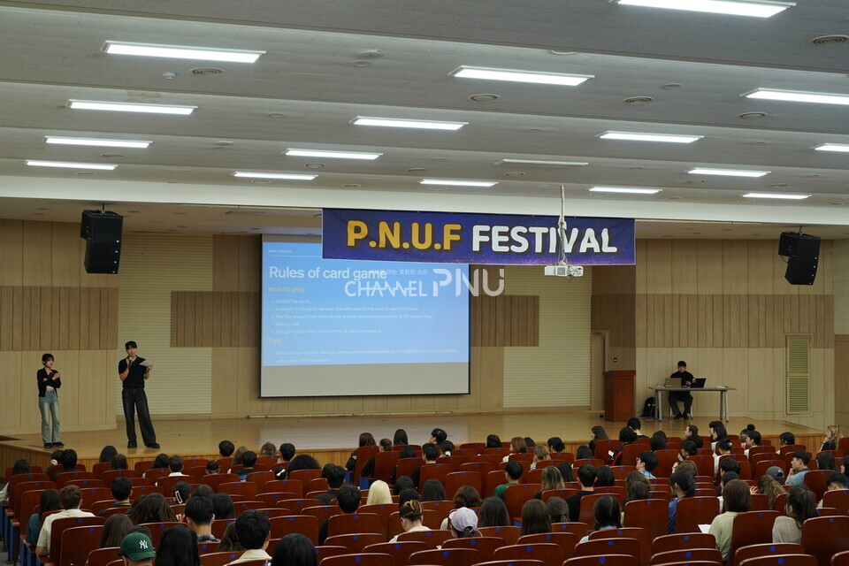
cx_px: 424
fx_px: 1391
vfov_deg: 23.0
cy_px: 283
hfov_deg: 33.9
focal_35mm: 59
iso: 800
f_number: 5.6
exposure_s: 1/50
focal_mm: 59
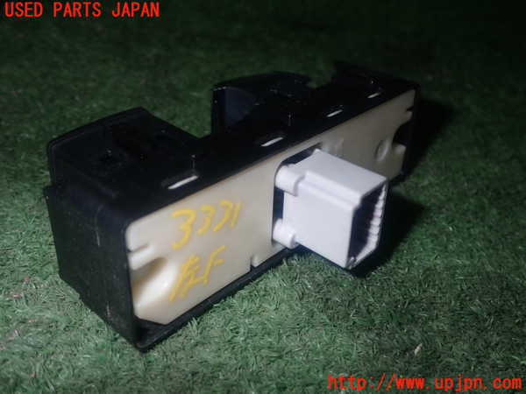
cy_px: 197
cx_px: 263
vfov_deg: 37.7
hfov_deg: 49.0
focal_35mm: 38
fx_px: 577
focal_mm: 6.83
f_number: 8
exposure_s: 1/40
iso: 200
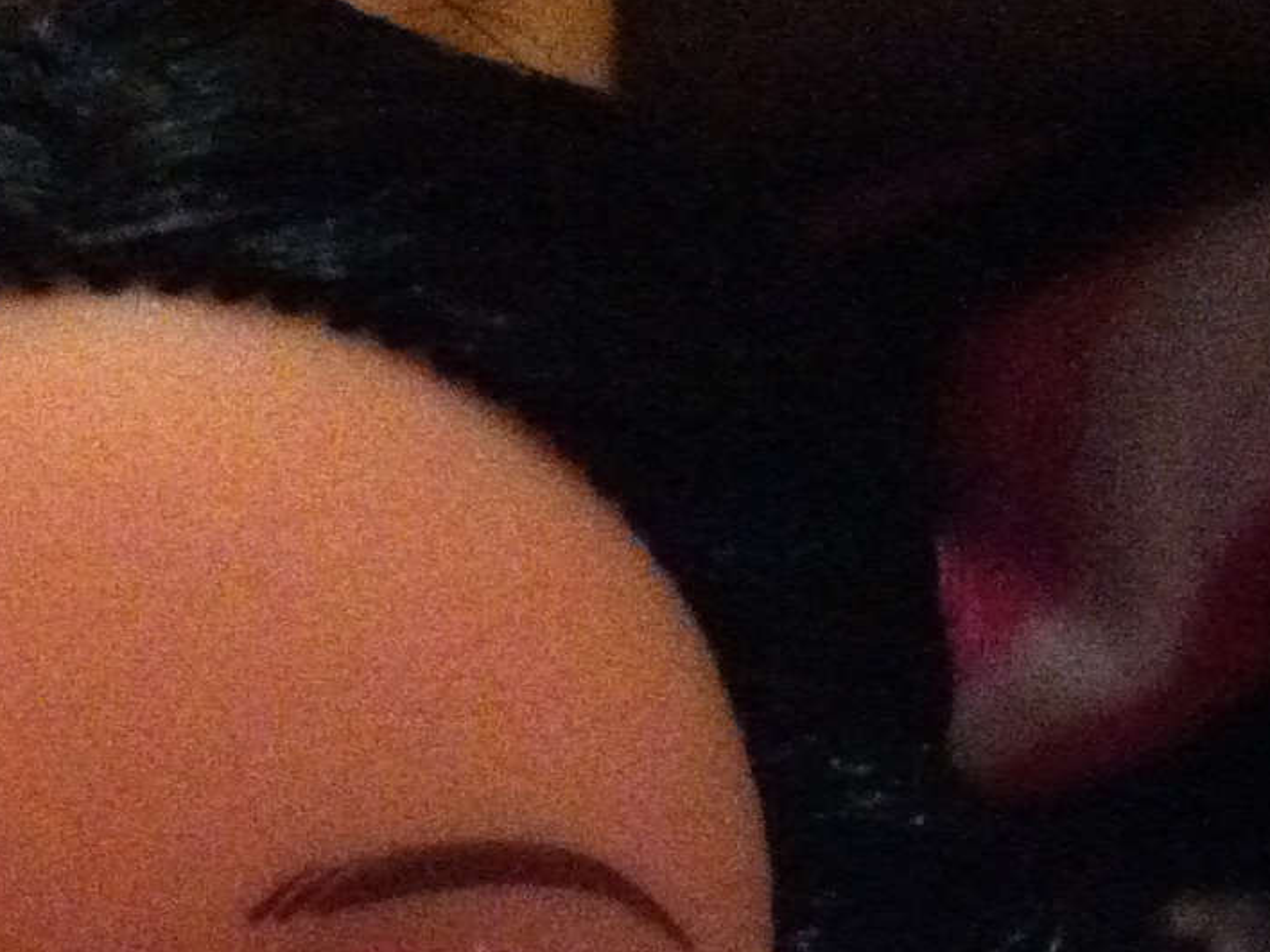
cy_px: 1443
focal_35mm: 128
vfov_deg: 11.1
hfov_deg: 15.0
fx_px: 4696
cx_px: -138
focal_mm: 3.85
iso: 1000
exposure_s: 1/15
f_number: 2.8
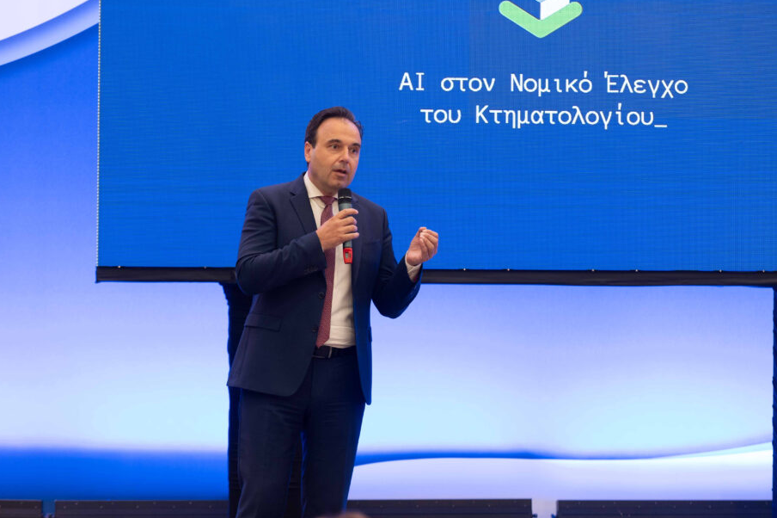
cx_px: 413
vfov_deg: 11.0
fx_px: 2675
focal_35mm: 124
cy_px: 226
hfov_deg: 16.5
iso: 1000
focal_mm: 105
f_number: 2.8
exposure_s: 1/125
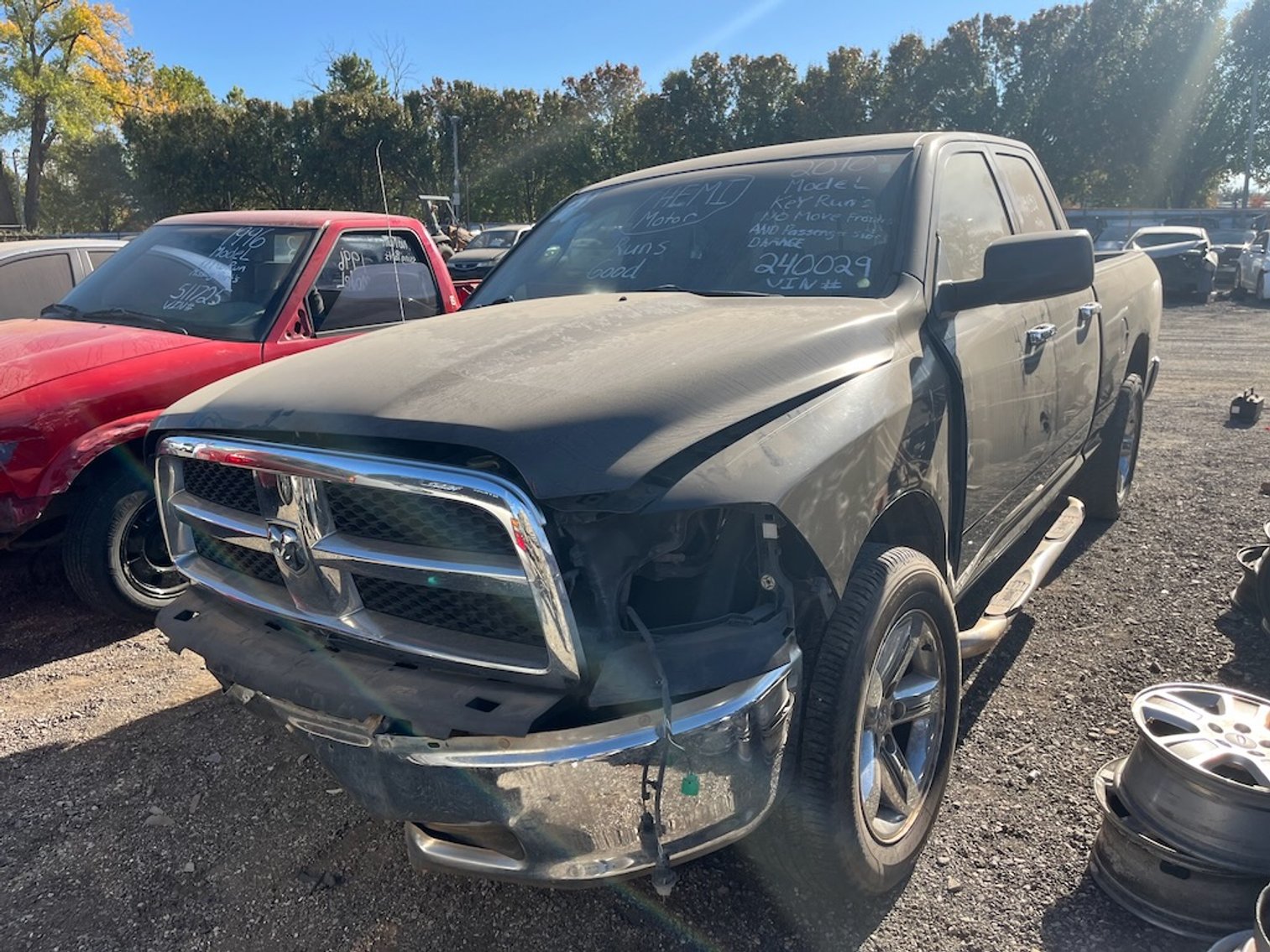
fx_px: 954
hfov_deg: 67.3
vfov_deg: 53.1
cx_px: 635
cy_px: 476
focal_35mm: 26
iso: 50
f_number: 1.6
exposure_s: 1/1802
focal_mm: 5.1
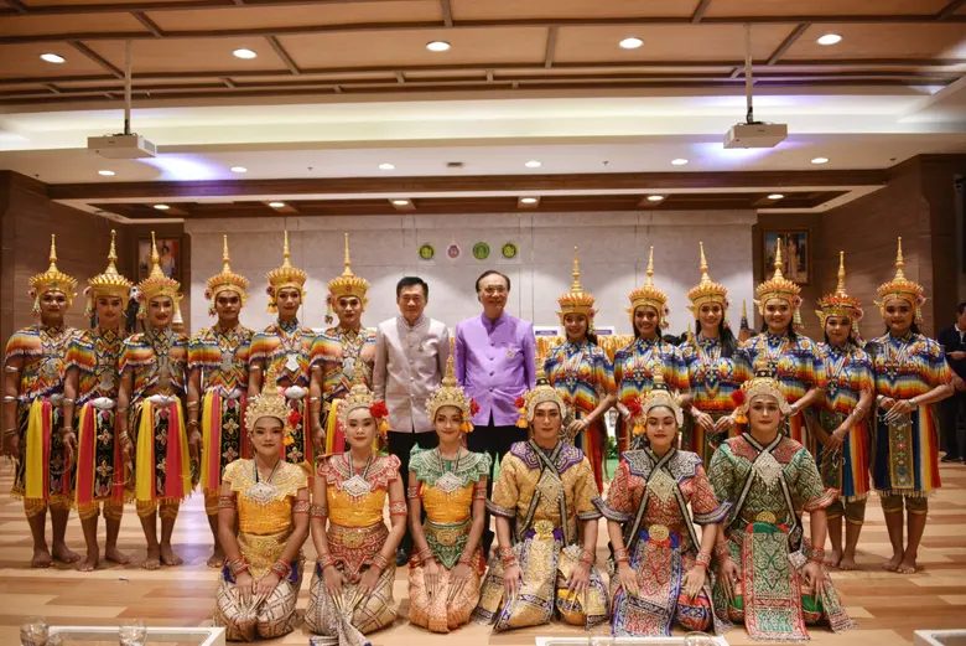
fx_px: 752
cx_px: 483
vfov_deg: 46.5
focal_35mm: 28
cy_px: 323
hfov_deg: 65.4
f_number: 3.5
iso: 2500
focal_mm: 28
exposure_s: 1/320
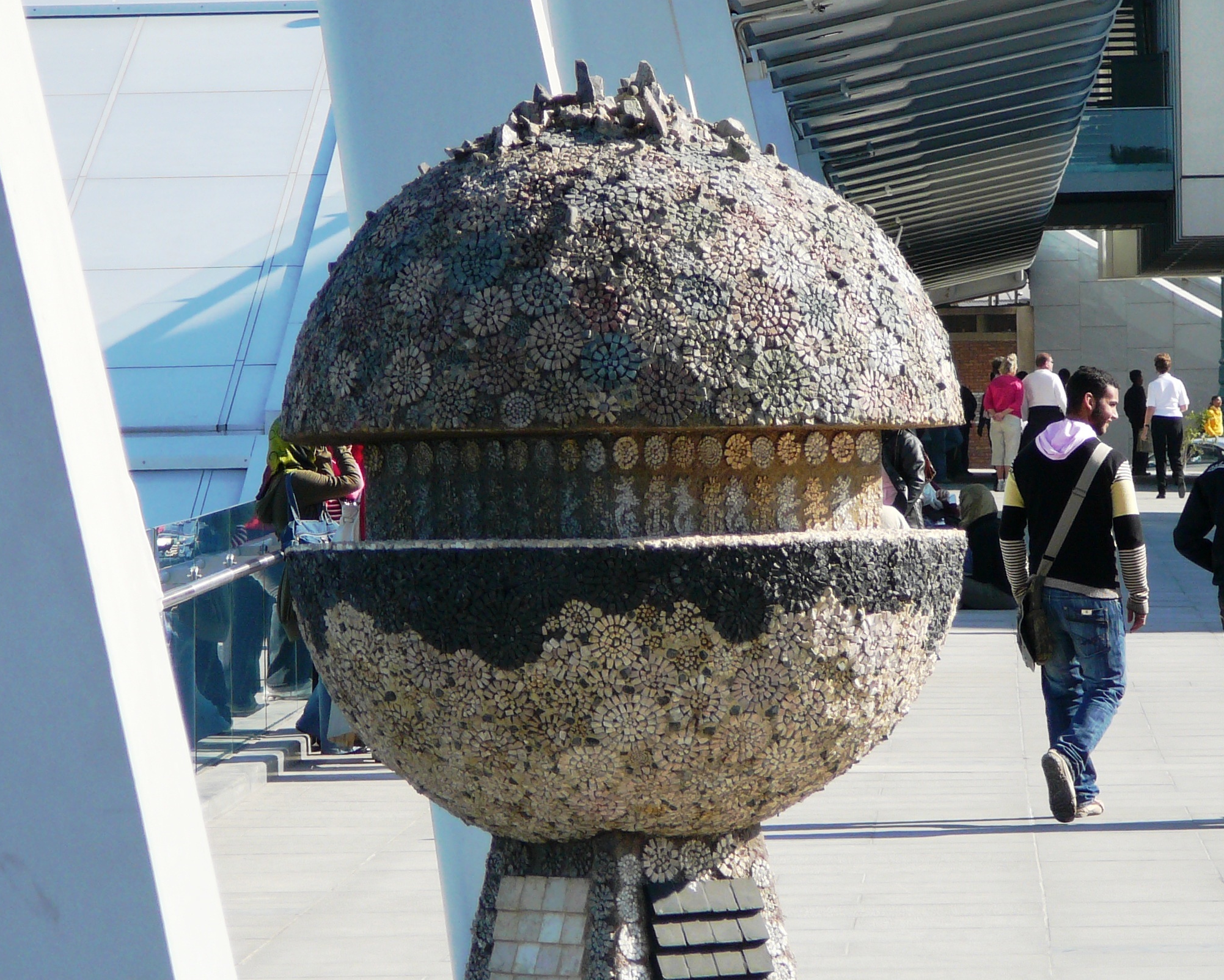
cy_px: 465
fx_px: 8587
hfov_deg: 8.2
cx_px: 591
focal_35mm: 237
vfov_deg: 6.5
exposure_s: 1/400
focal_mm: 28.2
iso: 80
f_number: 4.1
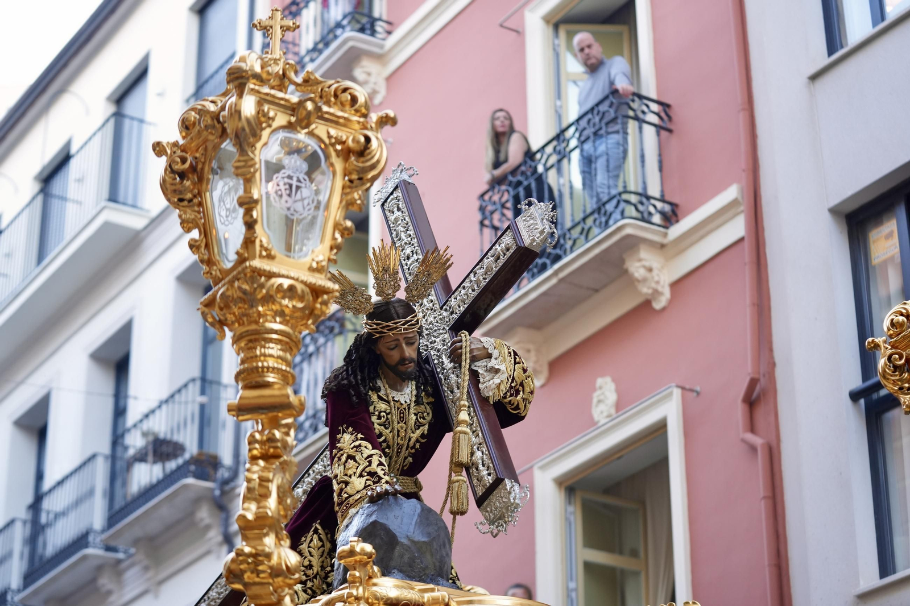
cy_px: 303
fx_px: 1946
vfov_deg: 17.7
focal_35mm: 77
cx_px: 455
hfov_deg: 26.3
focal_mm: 77
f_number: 2.8
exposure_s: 1/200
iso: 1000
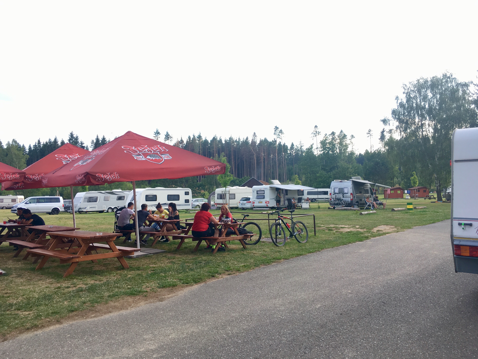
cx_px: 239
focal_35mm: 29
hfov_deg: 61.7
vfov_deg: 48.2
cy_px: 180
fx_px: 400
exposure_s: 1/270
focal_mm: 4.15
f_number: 2.2
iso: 25
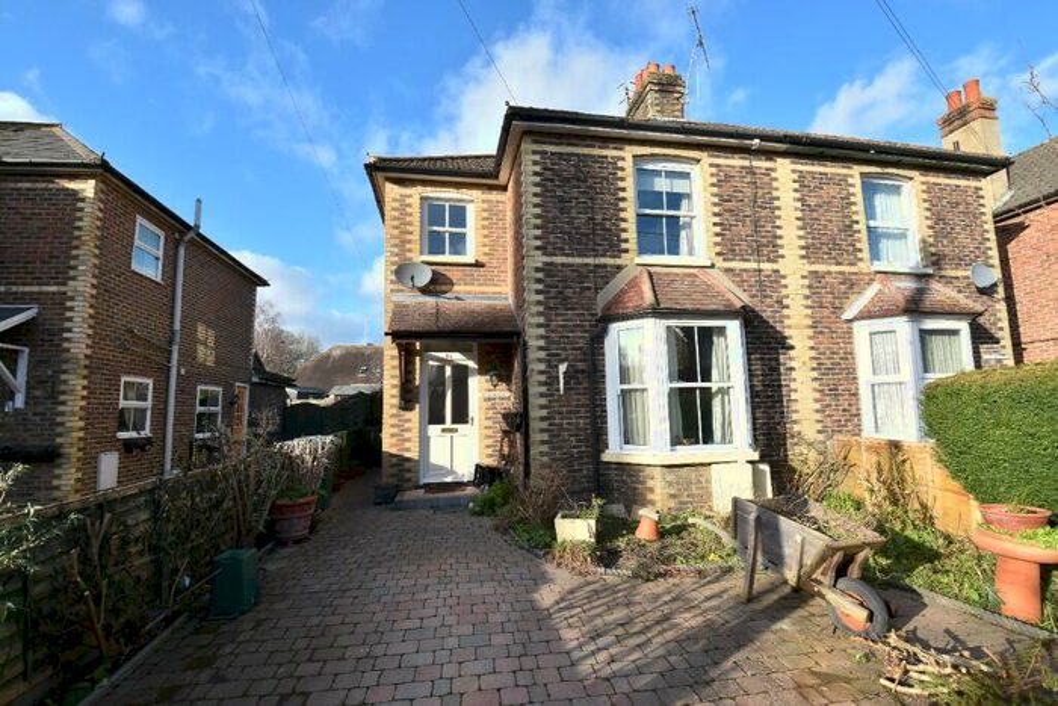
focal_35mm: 15
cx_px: 529
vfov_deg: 77.4
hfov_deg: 100.4
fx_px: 441
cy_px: 353
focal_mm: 10
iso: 250
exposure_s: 1/250
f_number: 8
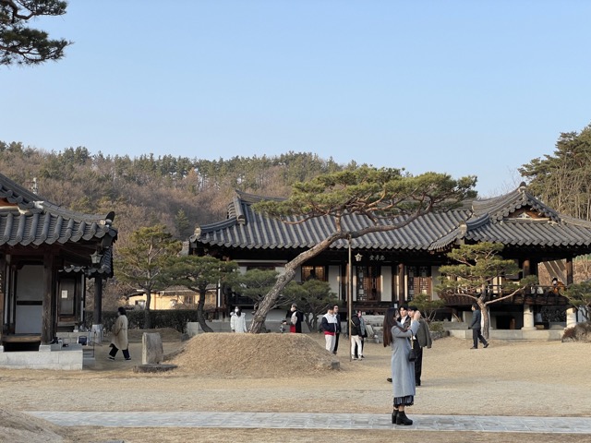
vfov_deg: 28.0
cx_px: 296
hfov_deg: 36.8
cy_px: 222
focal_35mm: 52
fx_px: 888
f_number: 2
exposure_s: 1/448
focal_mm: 6
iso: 25
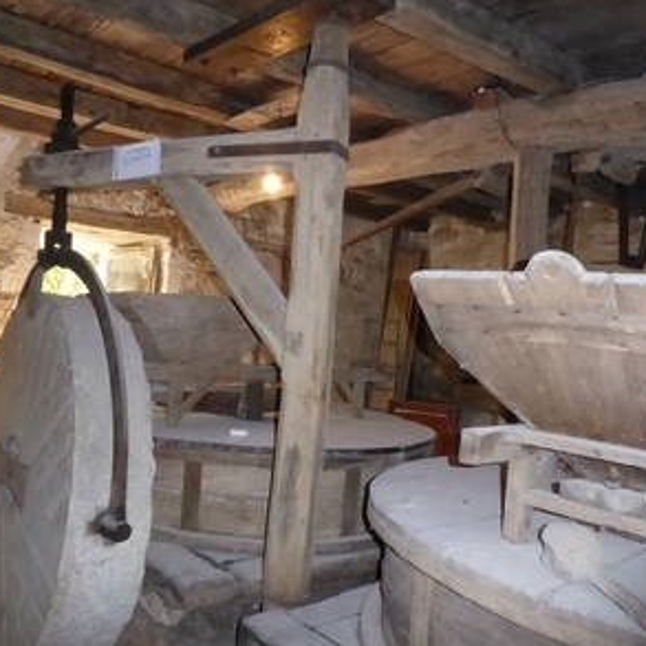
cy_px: 326
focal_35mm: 29
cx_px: 269
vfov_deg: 55.6
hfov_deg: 55.3
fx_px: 612
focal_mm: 4.3
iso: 1000
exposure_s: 1/60
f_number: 5.6
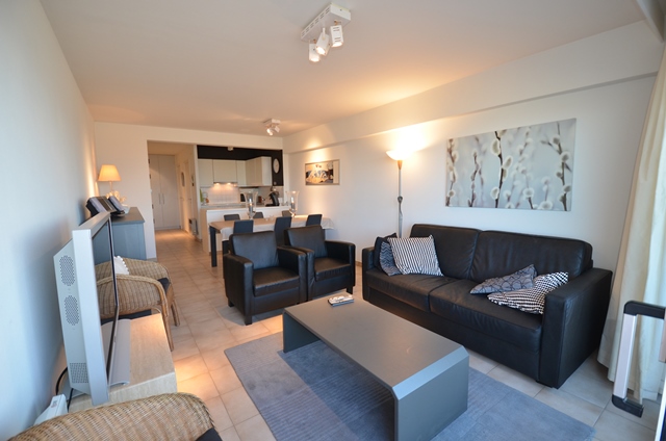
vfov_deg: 77.1
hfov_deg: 100.5
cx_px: 333
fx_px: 277
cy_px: 220
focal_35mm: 15
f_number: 3.5
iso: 400
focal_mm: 10
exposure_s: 1/80
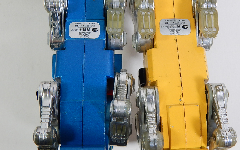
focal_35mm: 51
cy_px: 73
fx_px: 334
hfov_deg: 39.6
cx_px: 122
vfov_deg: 25.3
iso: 220
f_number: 3.6
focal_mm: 7.7
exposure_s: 1/30
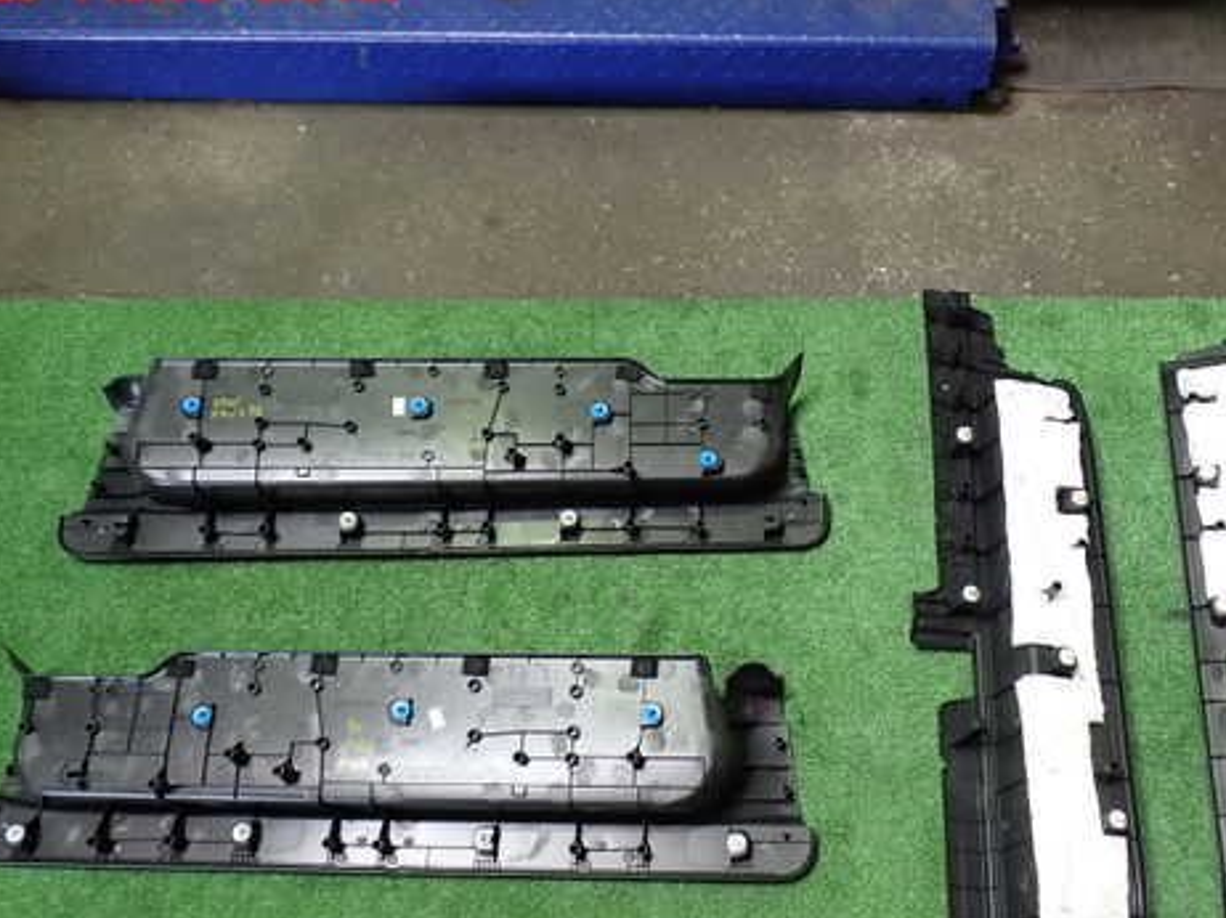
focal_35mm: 39
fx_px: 1381
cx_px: 711
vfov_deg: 36.7
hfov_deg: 47.7
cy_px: 547
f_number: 2.3
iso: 200
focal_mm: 5.4
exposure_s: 1/50
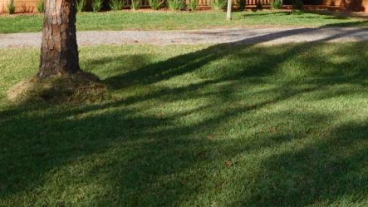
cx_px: 300
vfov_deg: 18.3
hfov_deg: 32.3
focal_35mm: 63
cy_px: -25
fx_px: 615
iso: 125
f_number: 3.4
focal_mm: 4.5
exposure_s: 1/640
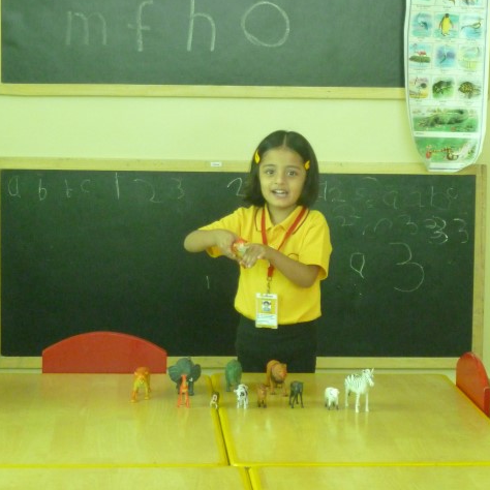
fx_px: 1585
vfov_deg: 17.6
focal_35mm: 99
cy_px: 210
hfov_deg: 17.6
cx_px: 244
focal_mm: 13.7
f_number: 4.2
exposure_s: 1/50
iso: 800
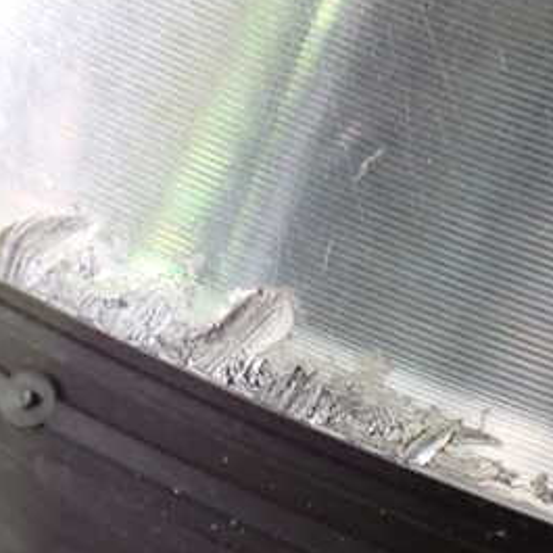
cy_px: 275
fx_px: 1084
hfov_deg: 28.6
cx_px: 319
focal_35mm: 60
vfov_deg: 28.6
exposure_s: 1/30
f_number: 2.3
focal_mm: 5.4
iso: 800
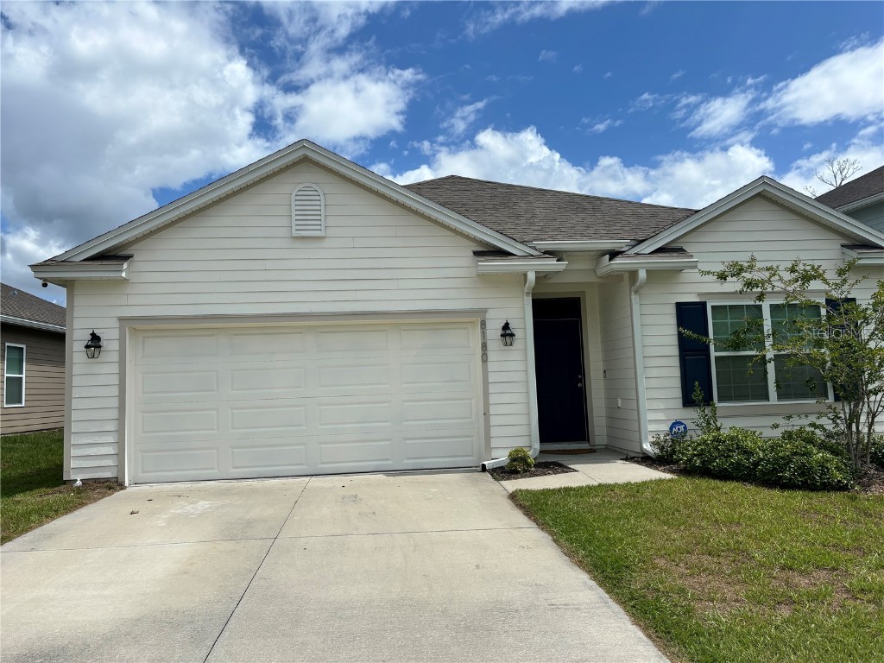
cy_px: 332
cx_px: 442
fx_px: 664
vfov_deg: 53.1
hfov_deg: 67.3
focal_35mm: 26
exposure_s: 1/6329
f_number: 1.6
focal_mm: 5.96
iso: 50
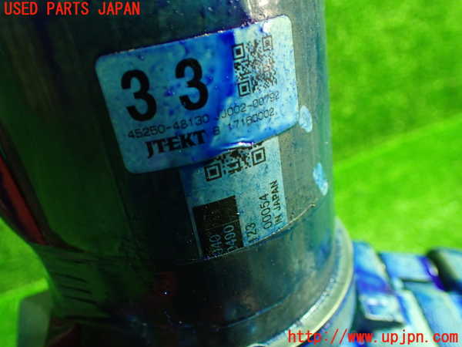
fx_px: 400
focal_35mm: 30
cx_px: 231
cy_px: 174
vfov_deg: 46.8
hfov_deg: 60.0
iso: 800
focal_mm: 5.4
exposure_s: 1/40
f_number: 2.3
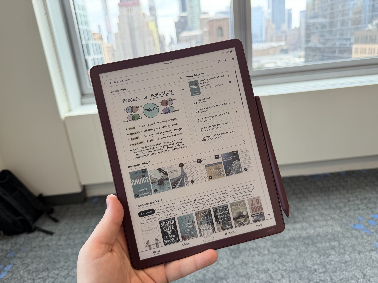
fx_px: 262
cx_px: 189
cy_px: 142
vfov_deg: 56.8
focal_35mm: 24
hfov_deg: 71.6
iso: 80
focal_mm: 6.76
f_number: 1.78
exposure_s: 1/330
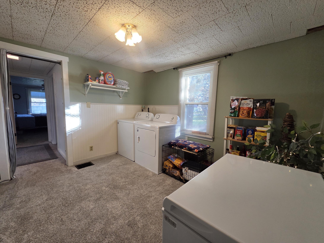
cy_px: 122
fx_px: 122
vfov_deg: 89.9
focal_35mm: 13
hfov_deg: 106.2
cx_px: 162
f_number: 2.2
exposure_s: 1/120
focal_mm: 2.2
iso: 250
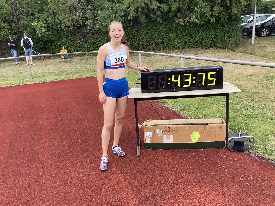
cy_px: 103
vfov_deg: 49.7
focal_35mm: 28
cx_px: 138
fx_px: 222
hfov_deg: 63.4
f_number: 1.8
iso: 20
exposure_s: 1/232
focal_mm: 3.99
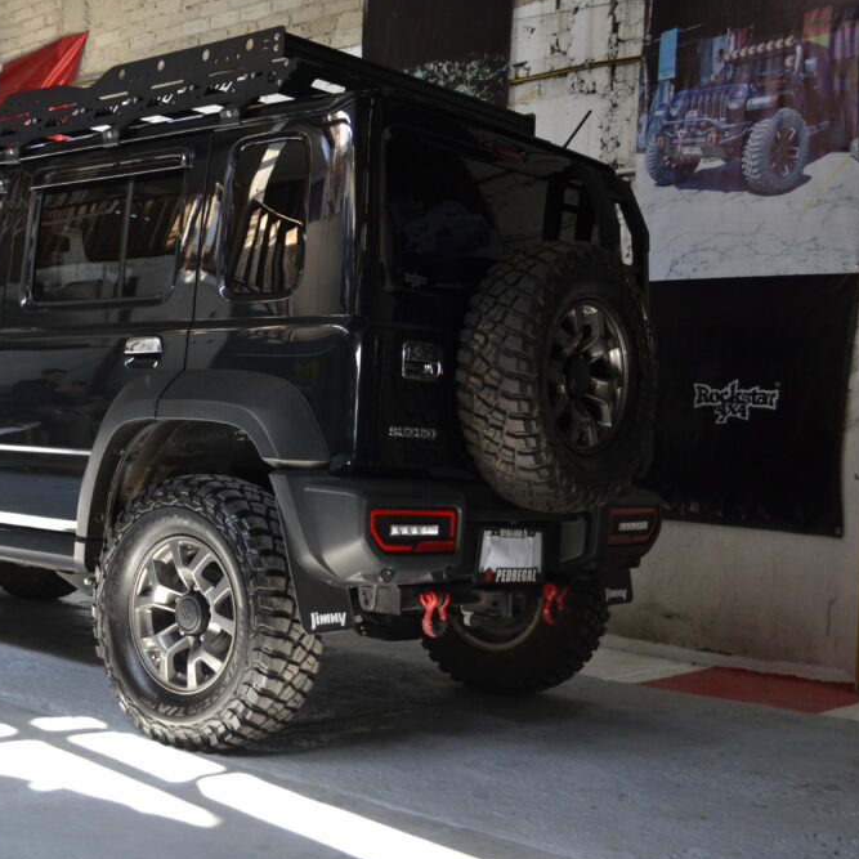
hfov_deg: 35.6
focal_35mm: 47
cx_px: 268
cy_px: 427
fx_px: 1320
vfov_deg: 36.1
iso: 400
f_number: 4
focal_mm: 24
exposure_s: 1/50
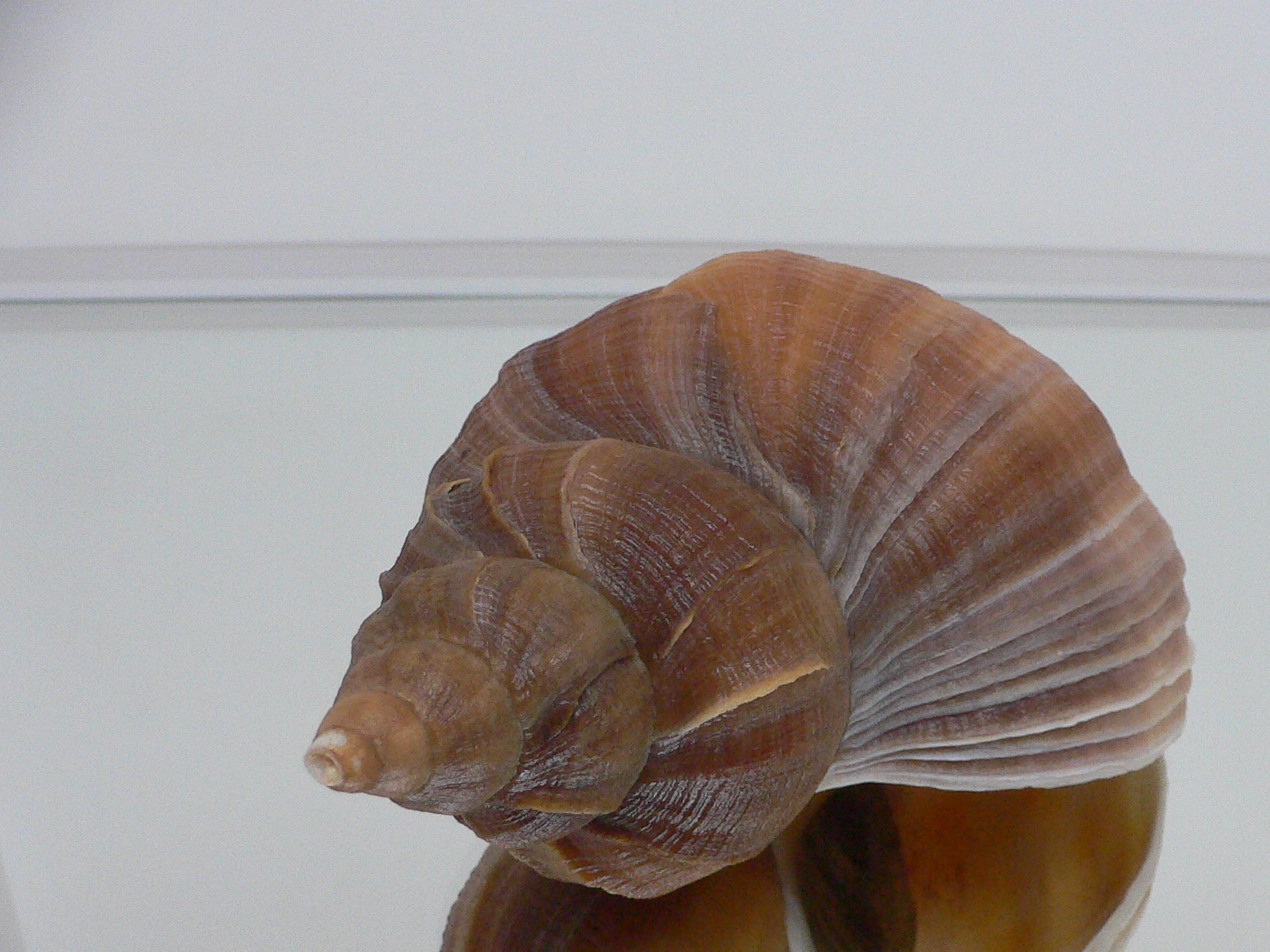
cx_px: 785
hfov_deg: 42.7
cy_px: 556
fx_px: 1614
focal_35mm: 44
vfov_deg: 32.8
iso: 200
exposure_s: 1/50
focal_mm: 4.6
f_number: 2.8
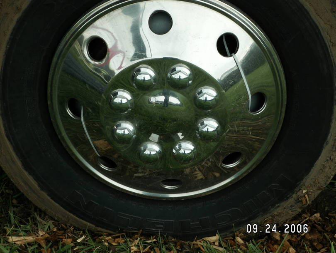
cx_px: 168
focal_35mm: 128
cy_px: 126
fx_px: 1243
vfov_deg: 11.6
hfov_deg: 15.4
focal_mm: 20.85
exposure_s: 1/100
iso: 50
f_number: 6.3
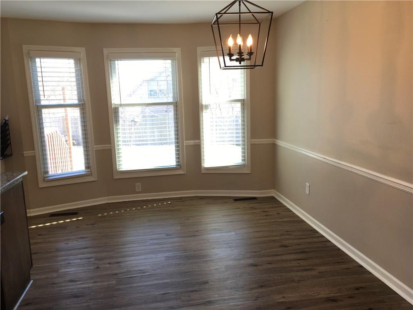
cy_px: 155
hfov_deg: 61.7
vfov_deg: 48.2
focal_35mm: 29
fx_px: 346
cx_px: 206
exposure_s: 1/40
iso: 32
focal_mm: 4.15
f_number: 2.2
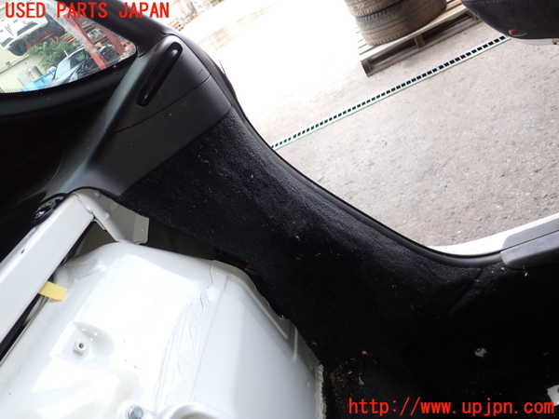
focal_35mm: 30
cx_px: 280
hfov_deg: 60.0
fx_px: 484
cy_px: 210
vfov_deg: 46.8
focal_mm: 5.4
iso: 100
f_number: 2.3
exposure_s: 1/100
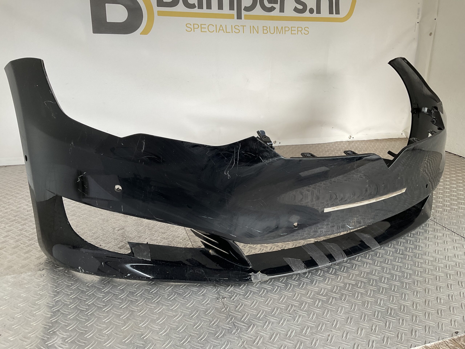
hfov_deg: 61.7
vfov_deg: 48.2
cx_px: 232
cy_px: 174
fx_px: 390
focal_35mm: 29
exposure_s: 1/100
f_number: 1.8
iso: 32
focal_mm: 3
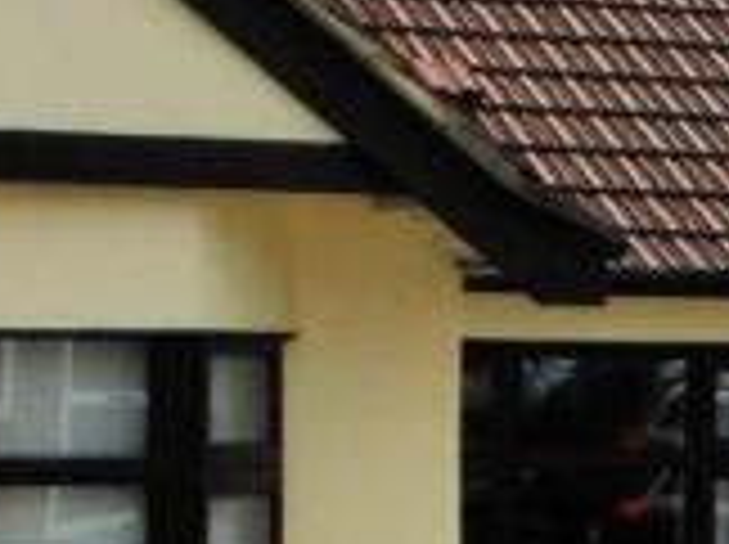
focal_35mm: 90
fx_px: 1893
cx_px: -272
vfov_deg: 16.1
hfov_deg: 19.7
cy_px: 506
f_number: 8.7
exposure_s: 1/320
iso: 80
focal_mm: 4.5
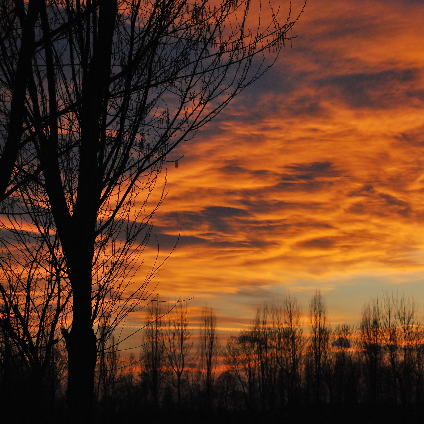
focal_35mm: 106
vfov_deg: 16.5
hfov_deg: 16.4
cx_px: 288
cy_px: 213
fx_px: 1464
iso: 800
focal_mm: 55
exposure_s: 1/800
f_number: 5
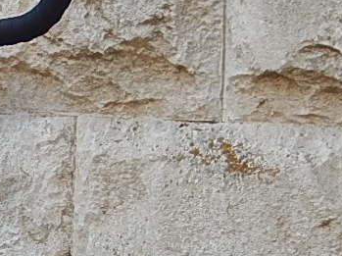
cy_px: 287
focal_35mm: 537
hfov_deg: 3.7
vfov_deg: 2.8
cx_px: -282
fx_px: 5300
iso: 125
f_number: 5.5
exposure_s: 1/40
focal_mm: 21
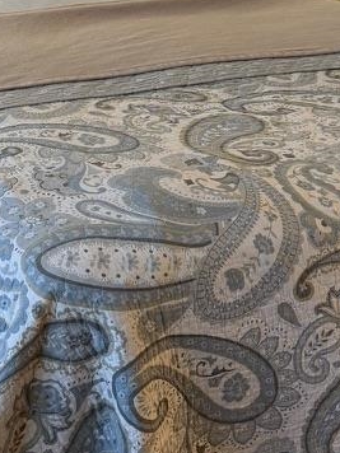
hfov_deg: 20.5
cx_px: -13
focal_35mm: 69
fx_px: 904
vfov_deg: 27.4
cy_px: 64
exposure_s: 1/60
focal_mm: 6.76
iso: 200
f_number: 1.78
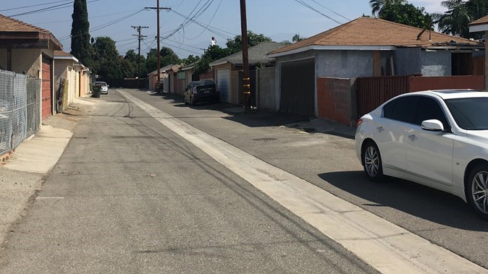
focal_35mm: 48
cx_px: 240
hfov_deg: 42.9
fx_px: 621
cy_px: 93
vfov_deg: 24.8
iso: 25
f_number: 2.2
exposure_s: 1/2024
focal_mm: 4.15
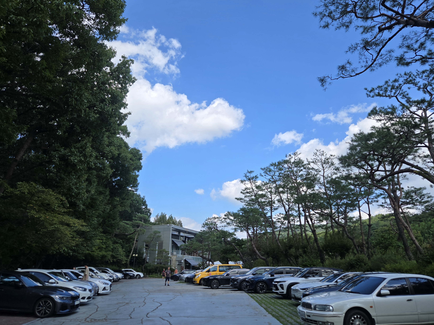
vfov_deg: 58.9
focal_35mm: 23
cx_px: 217
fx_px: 288
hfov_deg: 73.9
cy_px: 162
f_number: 1.8
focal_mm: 5.4
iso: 50
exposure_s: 1/3333
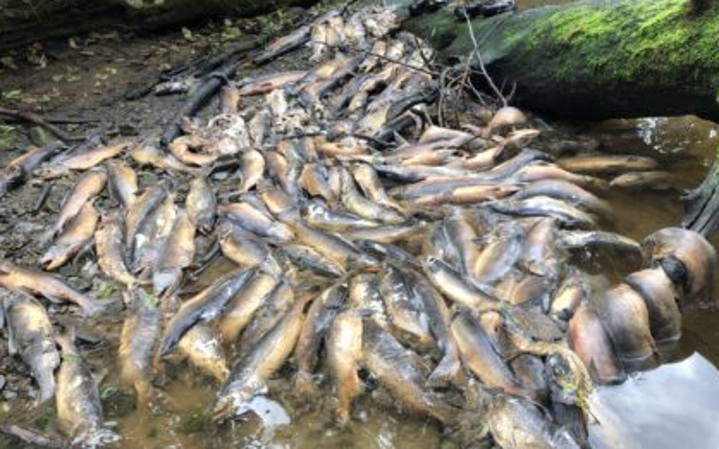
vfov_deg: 39.4
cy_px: 232
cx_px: 368
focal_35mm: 32
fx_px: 627
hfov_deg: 59.7
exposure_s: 1/120
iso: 32
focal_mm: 4
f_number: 1.8
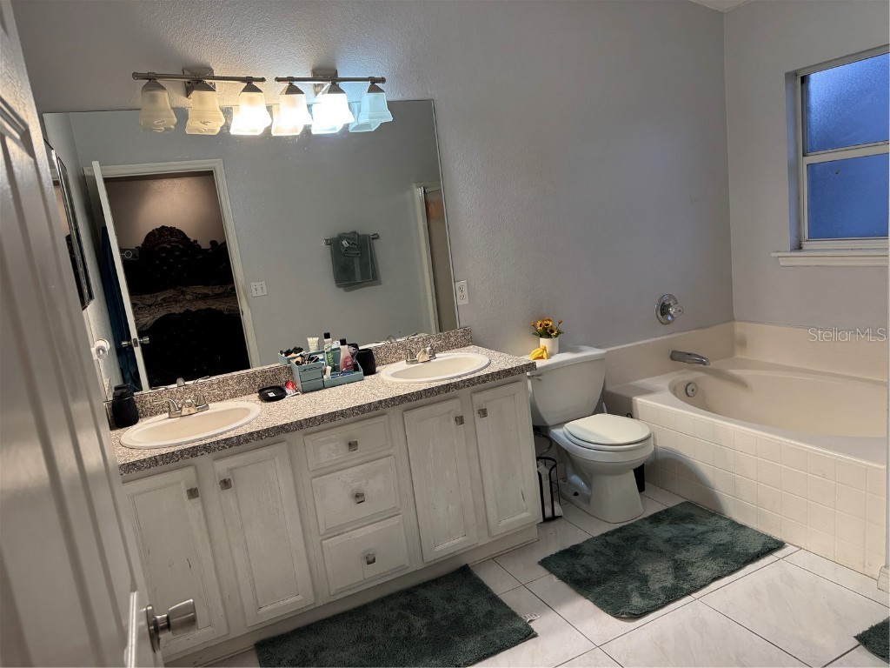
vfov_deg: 56.8
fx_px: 617
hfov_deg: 71.6
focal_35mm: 24
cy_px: 334
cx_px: 445
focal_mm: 6.76
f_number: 1.78
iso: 200
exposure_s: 1/120
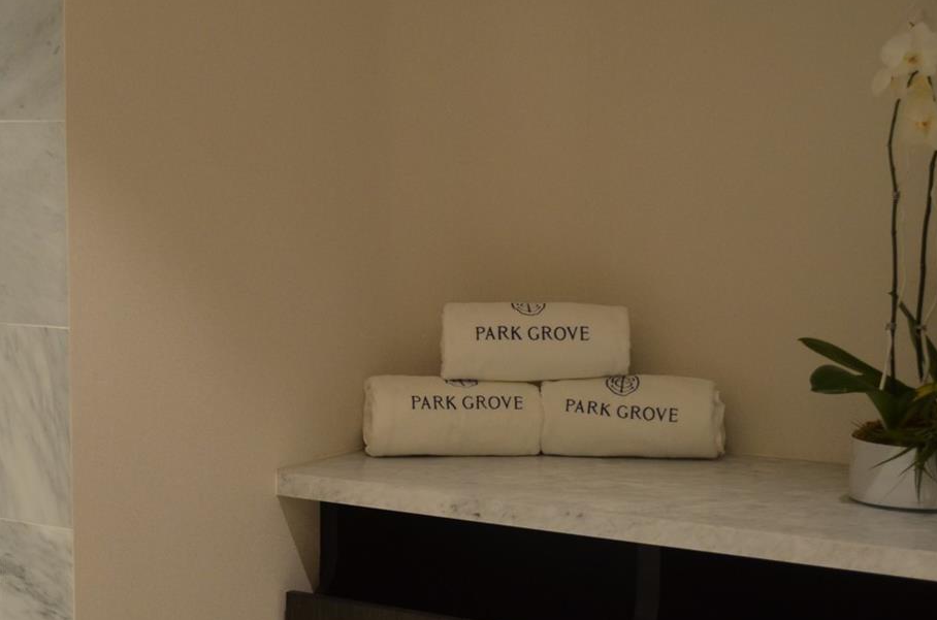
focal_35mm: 74
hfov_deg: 27.1
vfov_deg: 18.3
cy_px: 354
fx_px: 1922
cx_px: 247
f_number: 4.5
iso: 720
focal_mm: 28
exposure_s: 1/60
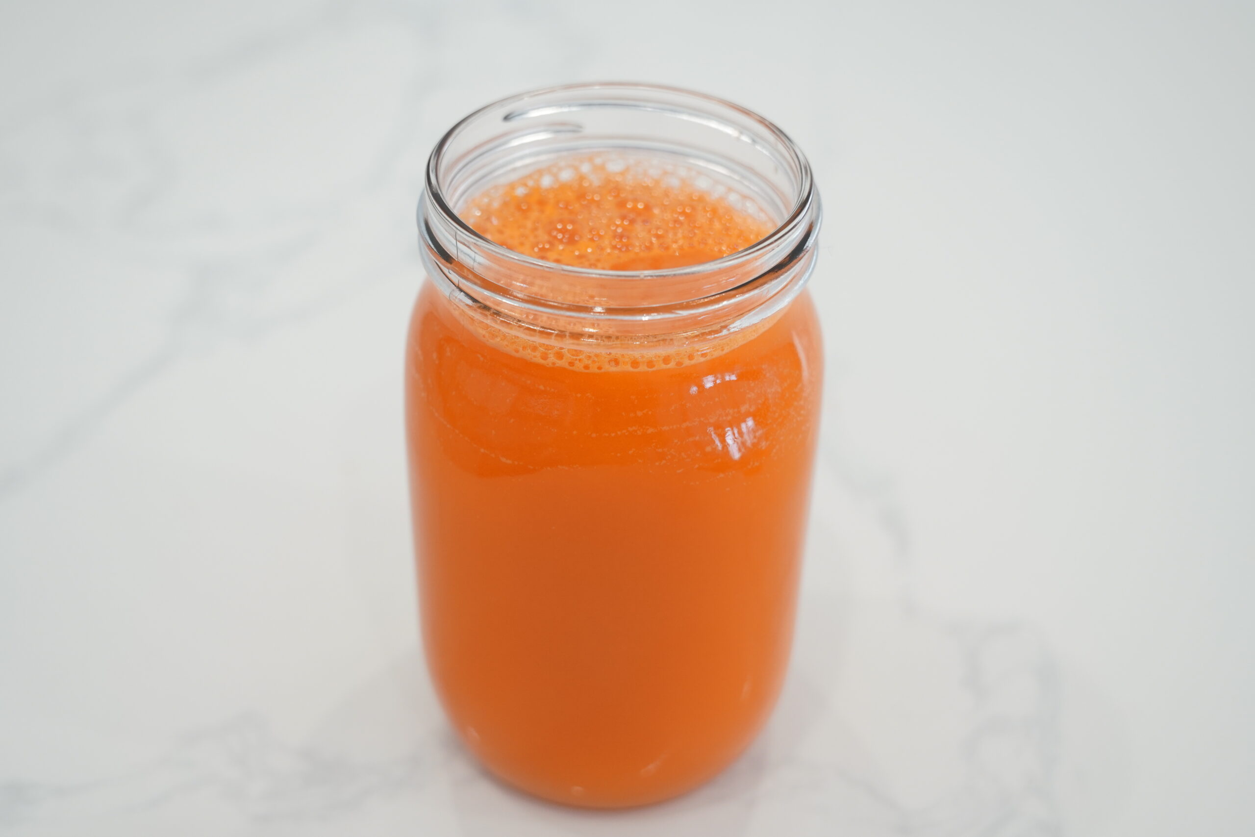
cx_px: 628
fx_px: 1799
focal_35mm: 52
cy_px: 418
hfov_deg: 38.5
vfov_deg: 26.2
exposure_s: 1/100
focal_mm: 34.4
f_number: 2.8
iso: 400
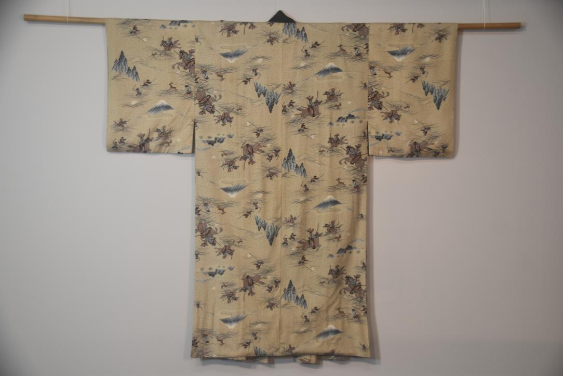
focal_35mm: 48
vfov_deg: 28.1
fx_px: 751
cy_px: 188
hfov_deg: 41.1
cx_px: 282
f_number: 4.2
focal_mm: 32
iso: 400
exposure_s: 1/80
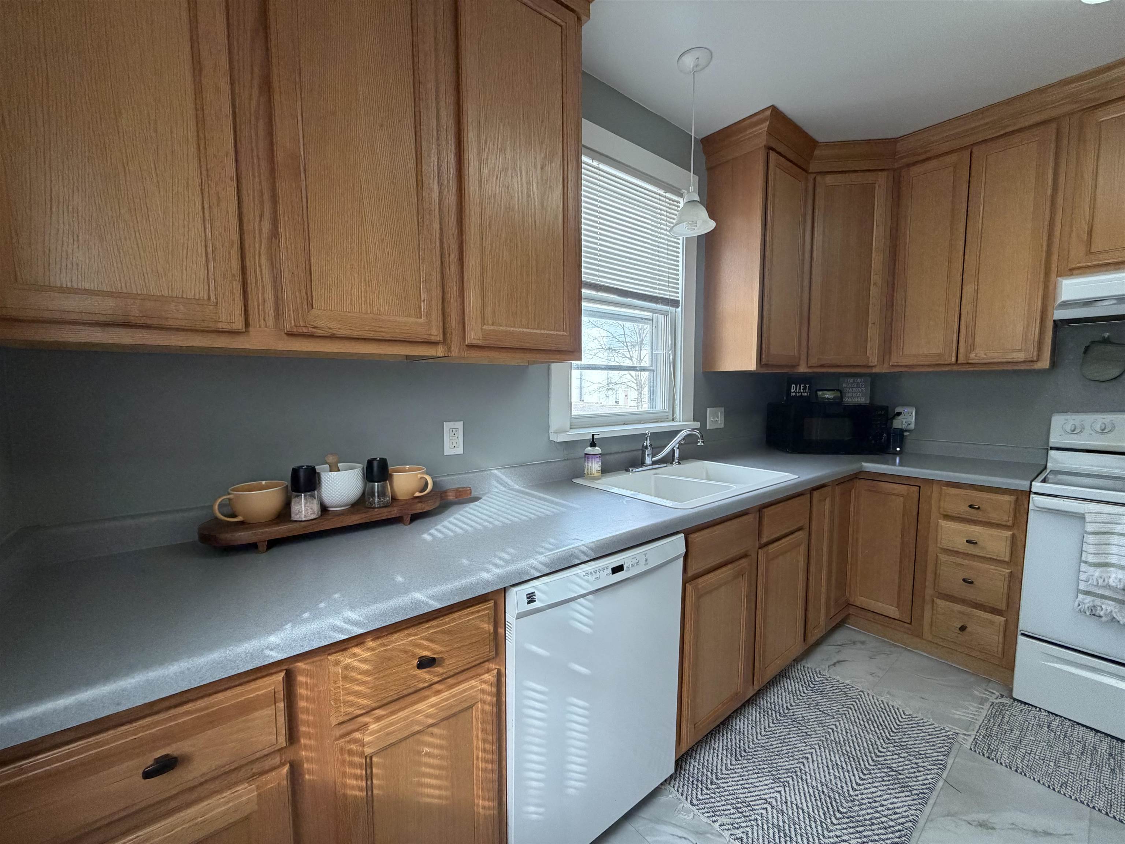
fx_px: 455
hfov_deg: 102.1
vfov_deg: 85.7
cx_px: 562
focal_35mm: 14
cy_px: 422
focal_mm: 2.22
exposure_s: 1/121
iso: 320
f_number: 2.2
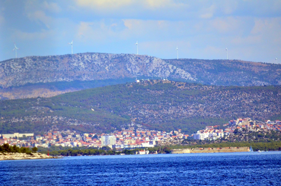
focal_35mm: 450
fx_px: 3504
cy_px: 93
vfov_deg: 3.0
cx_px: 140
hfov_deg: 4.6
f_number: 5.6
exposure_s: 1/8000
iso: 1800
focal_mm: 300
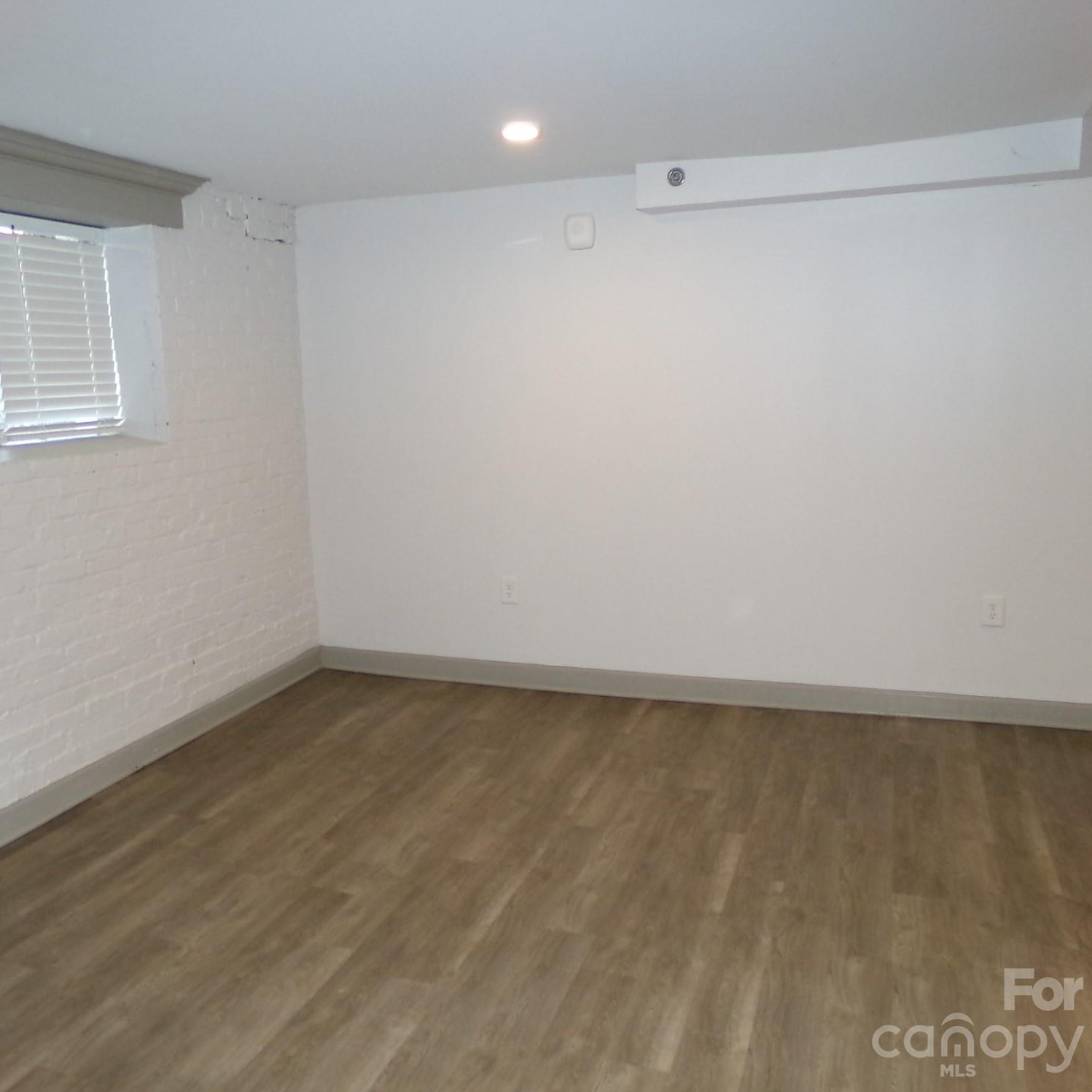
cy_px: 545
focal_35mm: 29
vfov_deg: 55.6
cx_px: 538
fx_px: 1035
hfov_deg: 55.6
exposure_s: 1/34
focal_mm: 4.3
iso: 320
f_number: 3.7
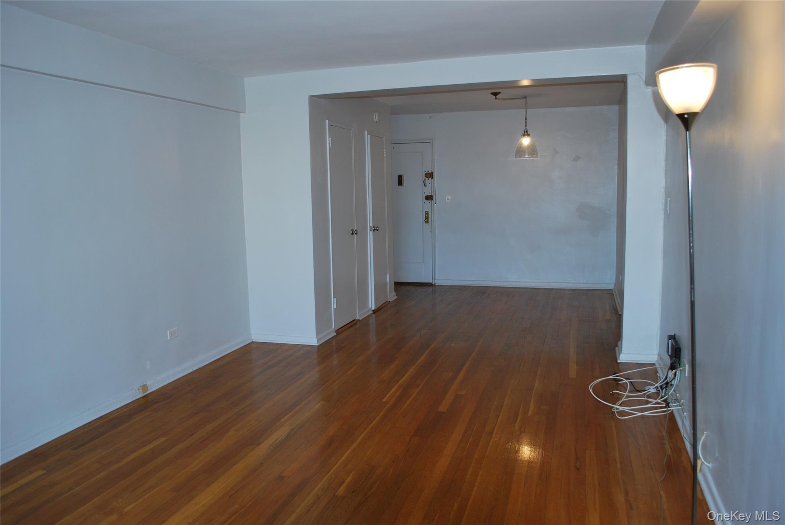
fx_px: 589
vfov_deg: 48.0
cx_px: 392
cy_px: 262
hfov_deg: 67.3
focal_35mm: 27
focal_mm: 18
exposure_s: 1/60
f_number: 3.5
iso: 200
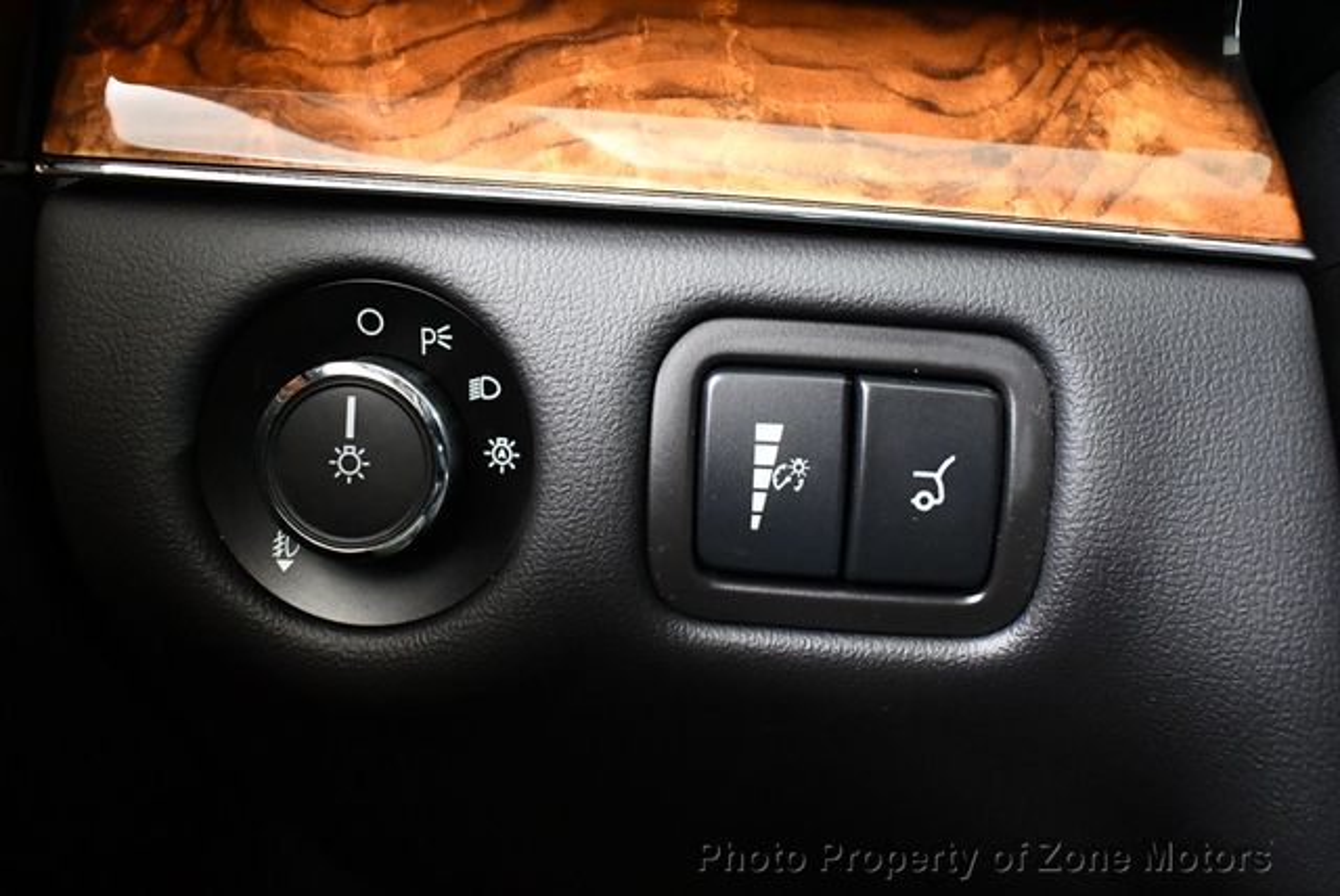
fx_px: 1341
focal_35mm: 36
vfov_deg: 36.9
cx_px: 670
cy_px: 448
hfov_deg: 53.1
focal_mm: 18
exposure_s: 1/60
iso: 5600
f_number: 3.5
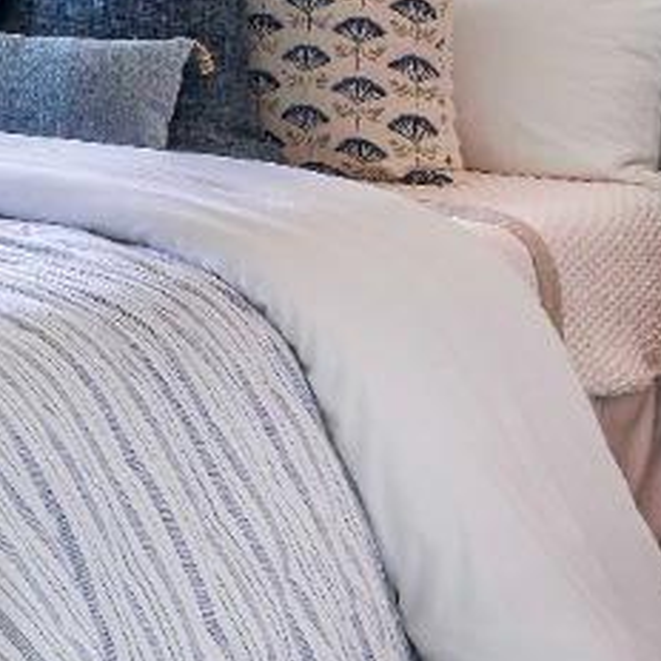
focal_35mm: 77
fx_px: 1663
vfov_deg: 21.3
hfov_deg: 15.0
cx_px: -875
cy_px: -71
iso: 250
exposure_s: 1/3
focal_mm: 14
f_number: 9
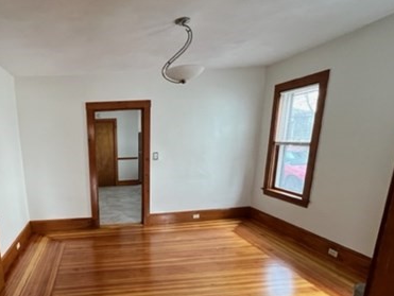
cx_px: 110
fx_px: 239
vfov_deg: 61.6
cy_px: 203
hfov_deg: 74.6
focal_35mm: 21
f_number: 1.8
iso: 320
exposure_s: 1/60
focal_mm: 1.57
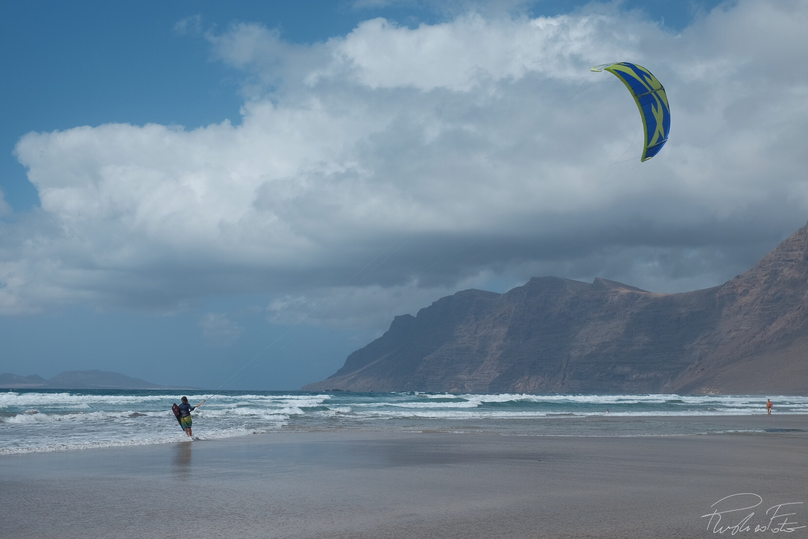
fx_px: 1032
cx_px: 389
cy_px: 257
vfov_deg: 29.2
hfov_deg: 42.7
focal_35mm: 46
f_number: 8
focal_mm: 28.9
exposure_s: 1/900
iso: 200
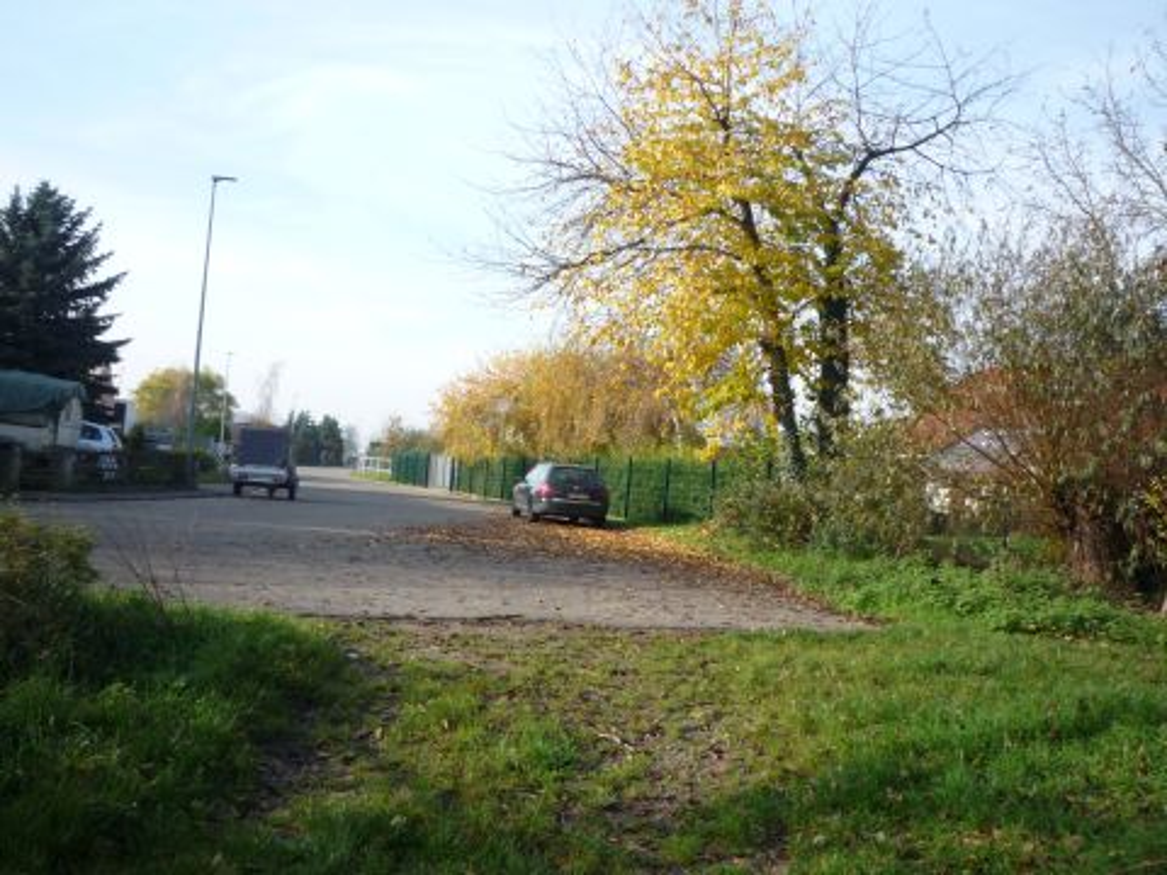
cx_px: 584
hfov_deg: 56.8
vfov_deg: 44.2
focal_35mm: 32
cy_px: 438
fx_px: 1079
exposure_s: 1/250
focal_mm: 5.2
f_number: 4
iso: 100
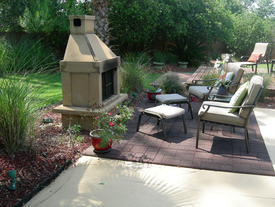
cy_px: 104
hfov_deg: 51.4
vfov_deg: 39.7
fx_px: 286
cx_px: 138
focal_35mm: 36
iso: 64
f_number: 4.3
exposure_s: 1/146
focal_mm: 7.5
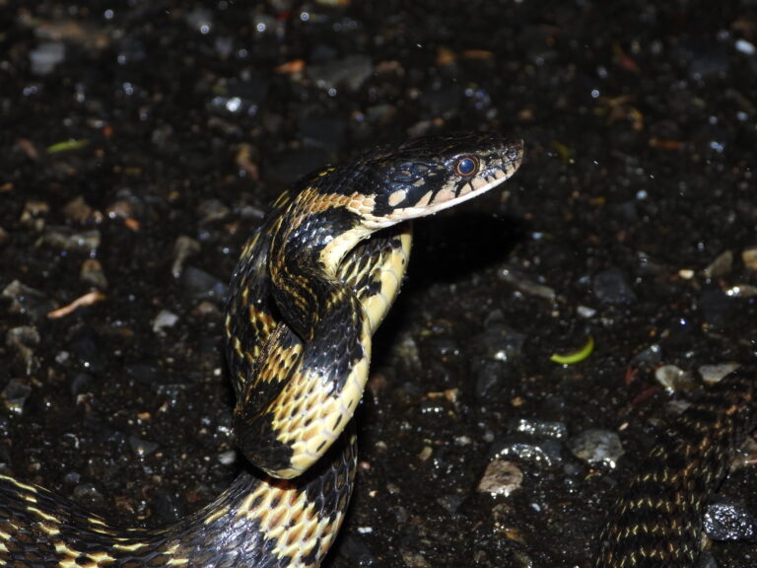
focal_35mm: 235
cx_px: 378
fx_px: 5139
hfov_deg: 8.4
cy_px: 284
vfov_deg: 6.3
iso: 200
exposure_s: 1/125
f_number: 4.5
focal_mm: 42.2
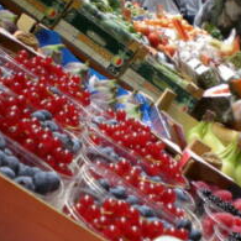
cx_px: 87
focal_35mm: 86
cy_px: 138
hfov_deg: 20.1
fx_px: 677
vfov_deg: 20.2
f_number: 3.1
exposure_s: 1/61.5
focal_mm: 6.3
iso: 200
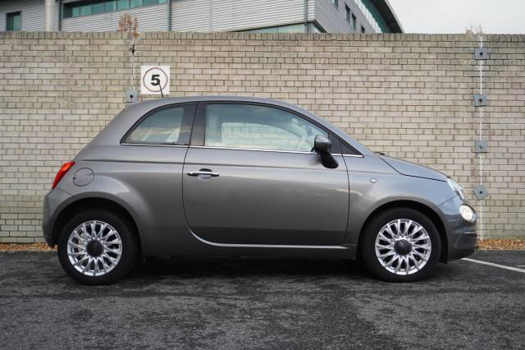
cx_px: 262
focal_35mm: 36
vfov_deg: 36.8
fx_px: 525
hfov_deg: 53.2
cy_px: 175
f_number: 4.5
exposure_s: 1/160
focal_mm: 24
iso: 400
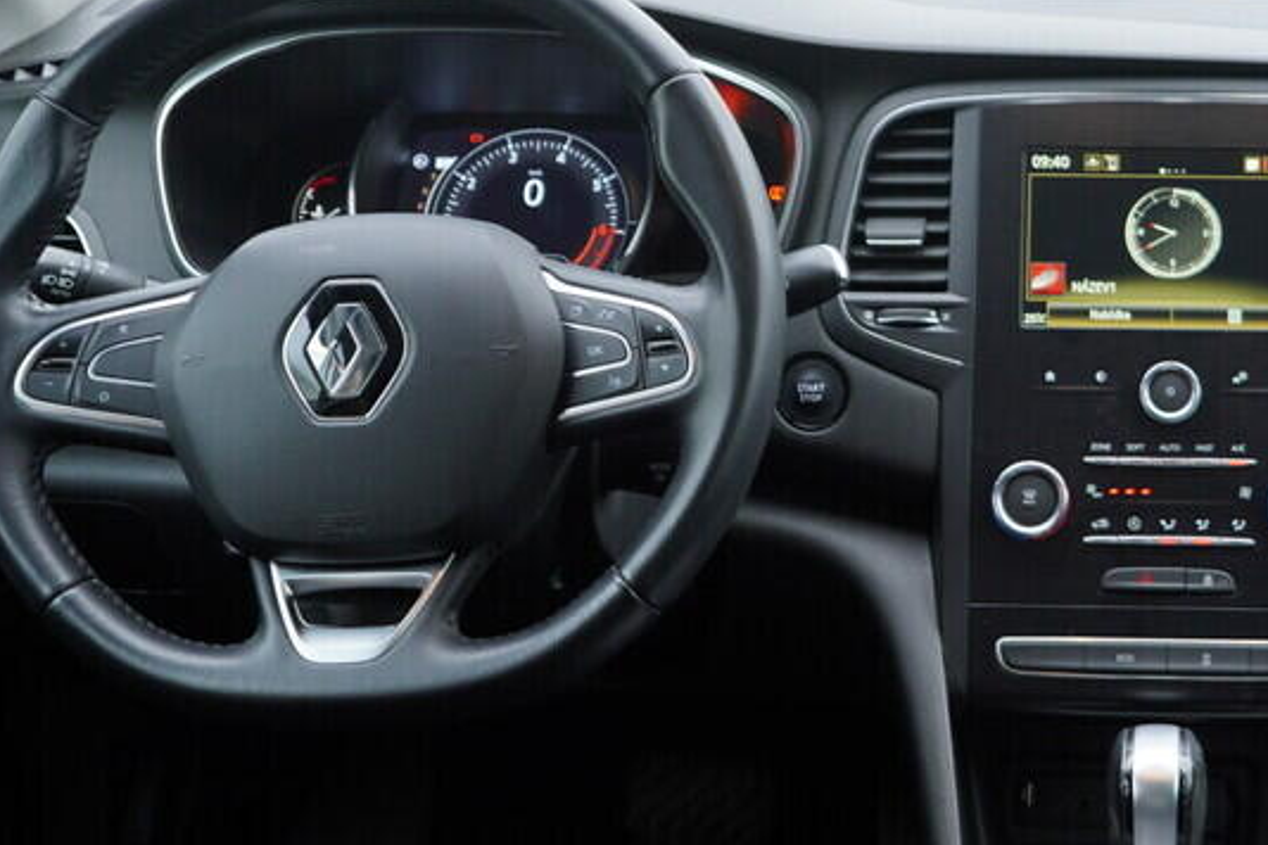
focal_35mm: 69
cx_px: 1116
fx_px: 2430
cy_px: 307
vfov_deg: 19.7
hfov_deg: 28.2
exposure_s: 1/40
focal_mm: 24
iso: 160
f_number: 2.8
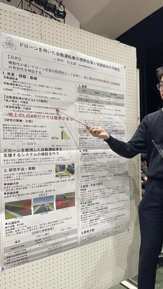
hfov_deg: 39.7
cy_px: 147
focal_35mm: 29
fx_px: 223
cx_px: 109
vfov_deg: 66.1
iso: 125
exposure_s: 1/60
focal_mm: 4.2
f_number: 1.6
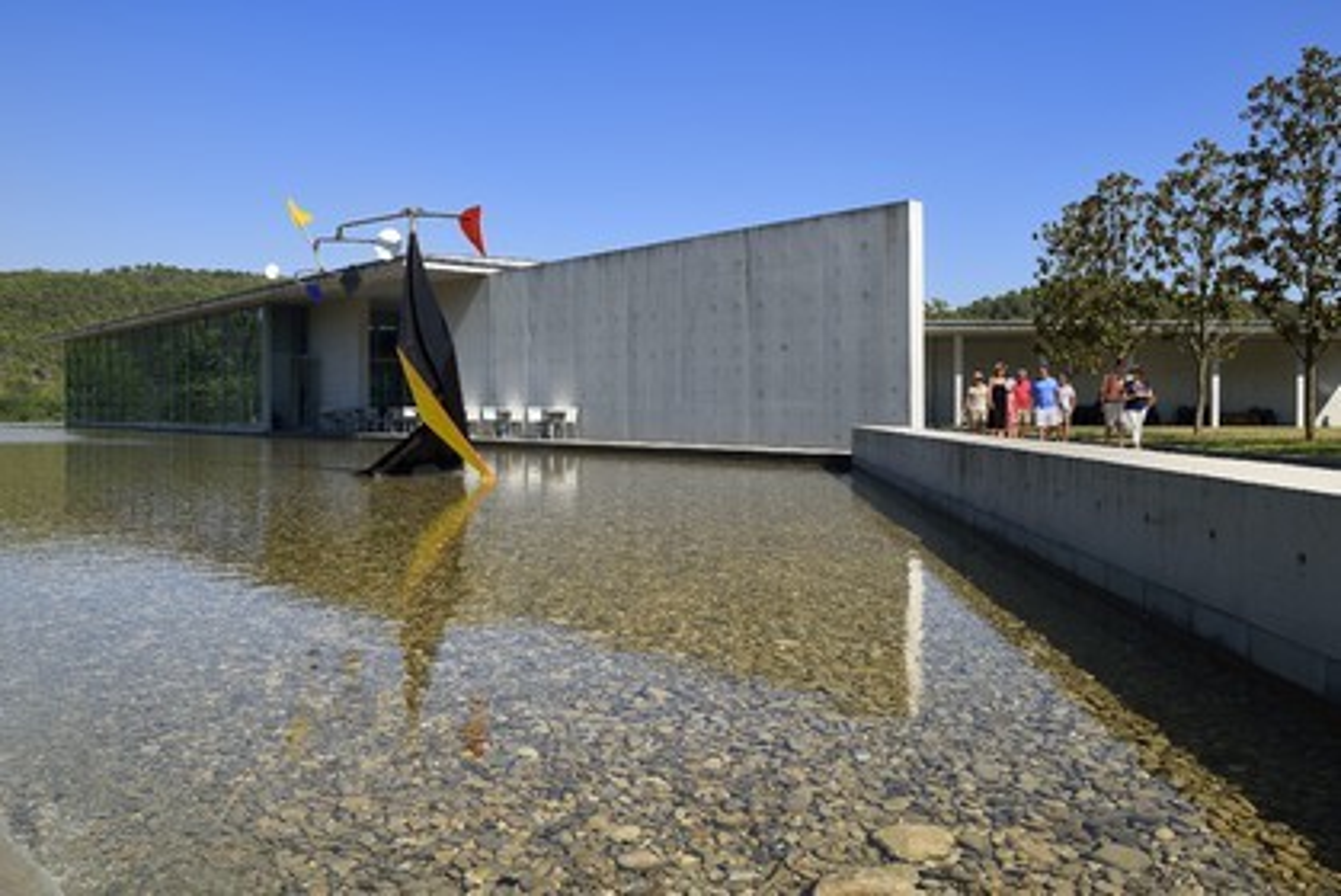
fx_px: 1044
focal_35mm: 28
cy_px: 448
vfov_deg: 46.5
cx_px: 670
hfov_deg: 65.4
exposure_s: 1/250
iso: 200
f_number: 13
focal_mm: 28
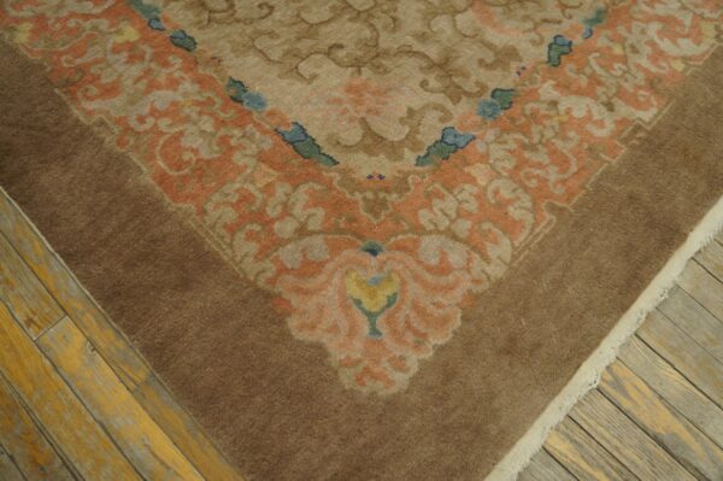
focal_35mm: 27
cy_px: 240
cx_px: 362
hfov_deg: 67.4
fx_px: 542
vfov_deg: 47.9
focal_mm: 18
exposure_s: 1/60
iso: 1000
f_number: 4
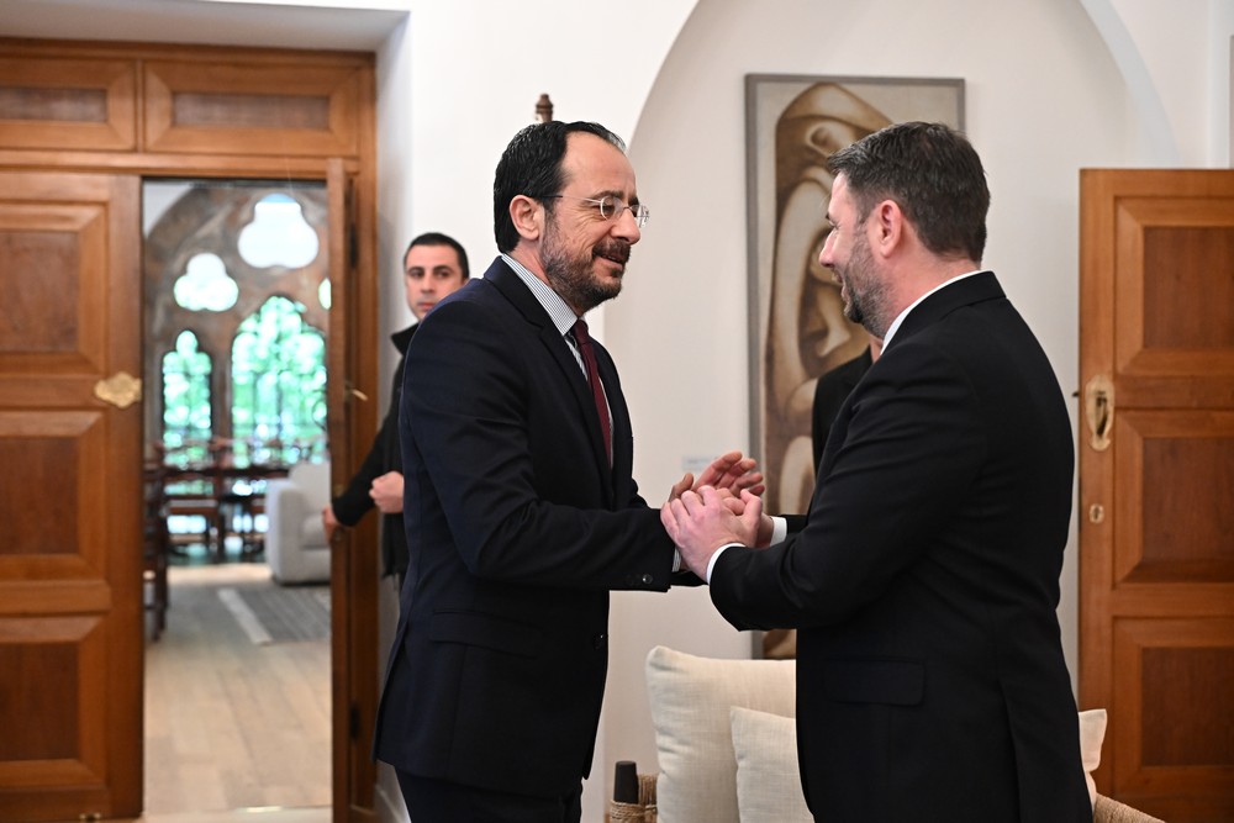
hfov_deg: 36.9
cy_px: 412
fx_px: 1851
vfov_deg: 25.1
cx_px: 617
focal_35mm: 54
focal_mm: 54
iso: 4000
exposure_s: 1/250
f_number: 4
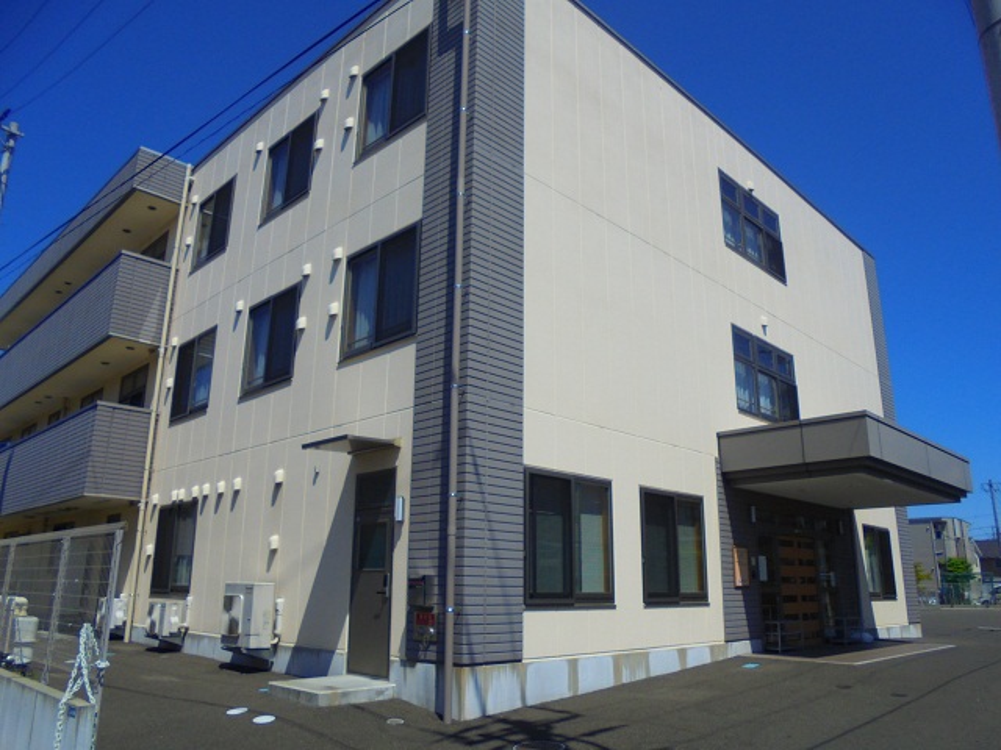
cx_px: 500
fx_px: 752
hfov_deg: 67.3
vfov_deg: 53.1
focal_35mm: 26
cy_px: 375
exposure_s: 1/200
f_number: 11.5
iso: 100
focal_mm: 4.6
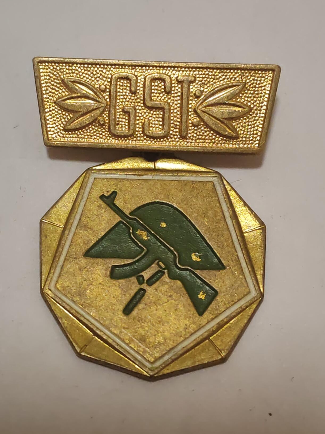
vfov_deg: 26.0
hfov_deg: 19.6
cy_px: 236
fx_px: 939
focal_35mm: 75
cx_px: 150
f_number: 1.95
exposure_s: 1/100
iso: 800
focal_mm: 5.52
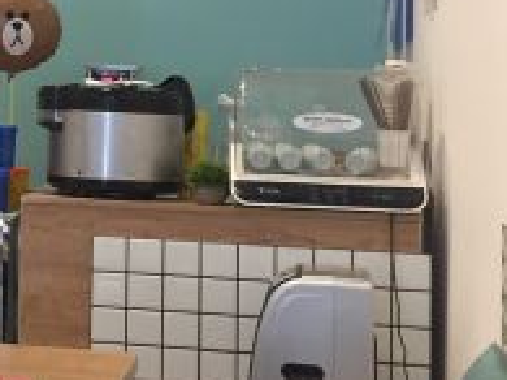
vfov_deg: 14.0
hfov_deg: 17.4
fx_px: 1522
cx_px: -203
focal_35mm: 104
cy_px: 17
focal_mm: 4.15
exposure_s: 1/33
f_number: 2.2
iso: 64
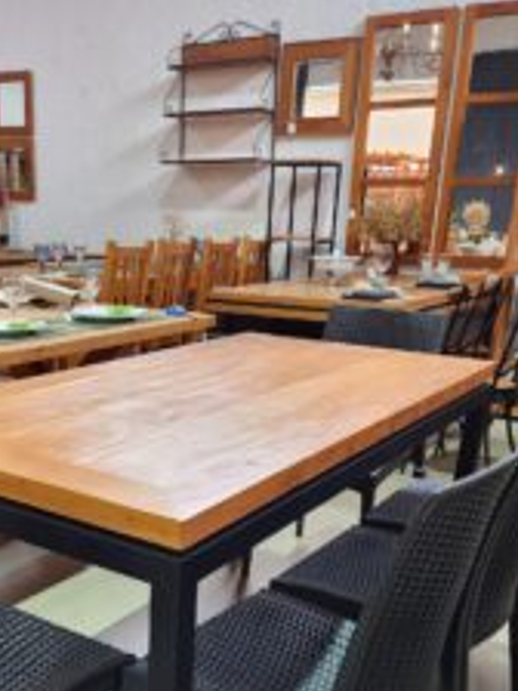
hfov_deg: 34.8
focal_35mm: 41
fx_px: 818
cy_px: 494
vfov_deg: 44.7
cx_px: 166
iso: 160
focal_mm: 5.4
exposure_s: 1/120
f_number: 1.8
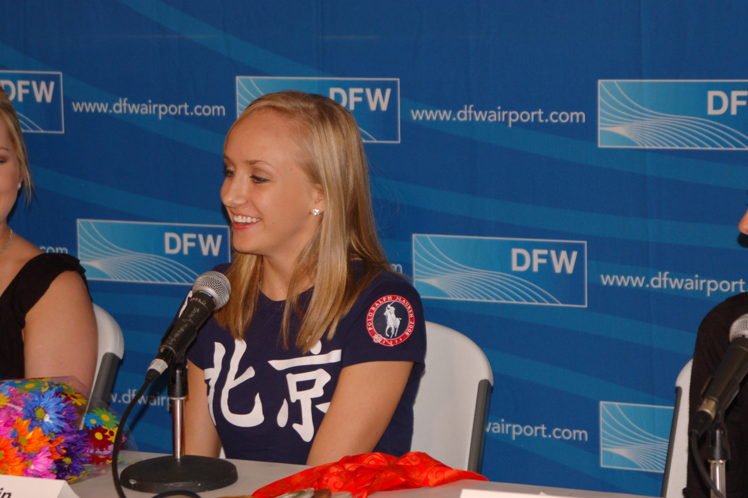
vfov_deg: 10.7
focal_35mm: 128
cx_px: 374
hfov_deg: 16.1
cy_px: 249
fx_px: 2647
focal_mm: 85
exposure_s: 1/60
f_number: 5.3
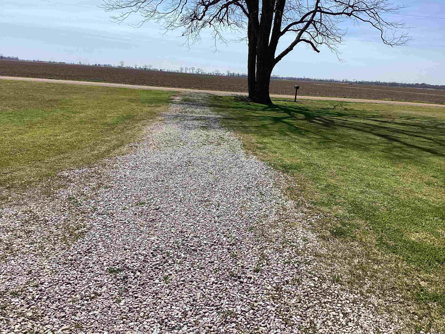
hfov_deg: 58.4
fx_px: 399
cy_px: 167
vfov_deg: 45.4
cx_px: 222
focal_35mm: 31
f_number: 2.4
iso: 25
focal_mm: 3.3
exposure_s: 1/2092
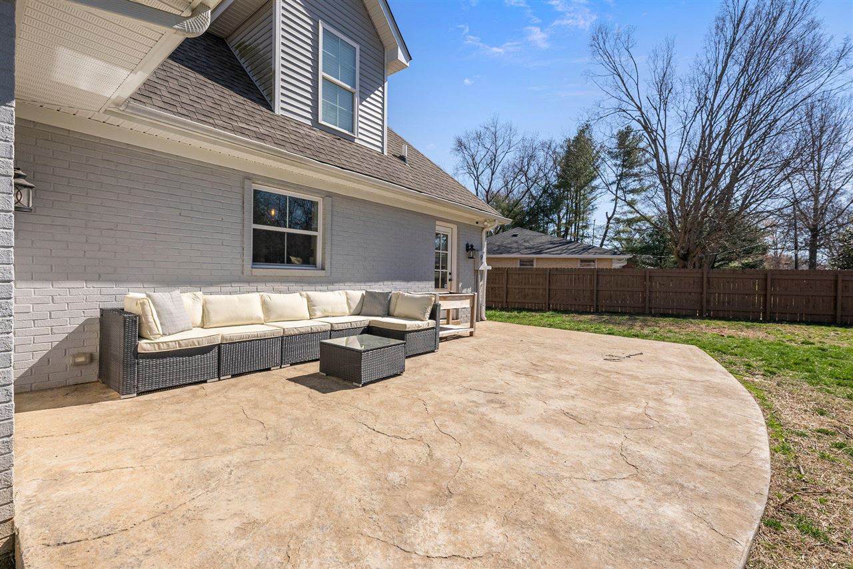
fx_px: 379
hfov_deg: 96.7
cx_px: 426
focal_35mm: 16
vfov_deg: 73.8
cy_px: 284
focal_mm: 16
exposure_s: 1/1000
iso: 100
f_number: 7.1
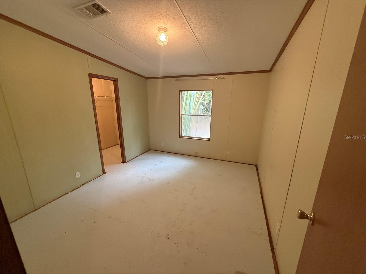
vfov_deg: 85.7
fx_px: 148
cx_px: 183
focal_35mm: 14
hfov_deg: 102.1
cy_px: 137
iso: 500
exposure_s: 1/60
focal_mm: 2.22
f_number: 2.2
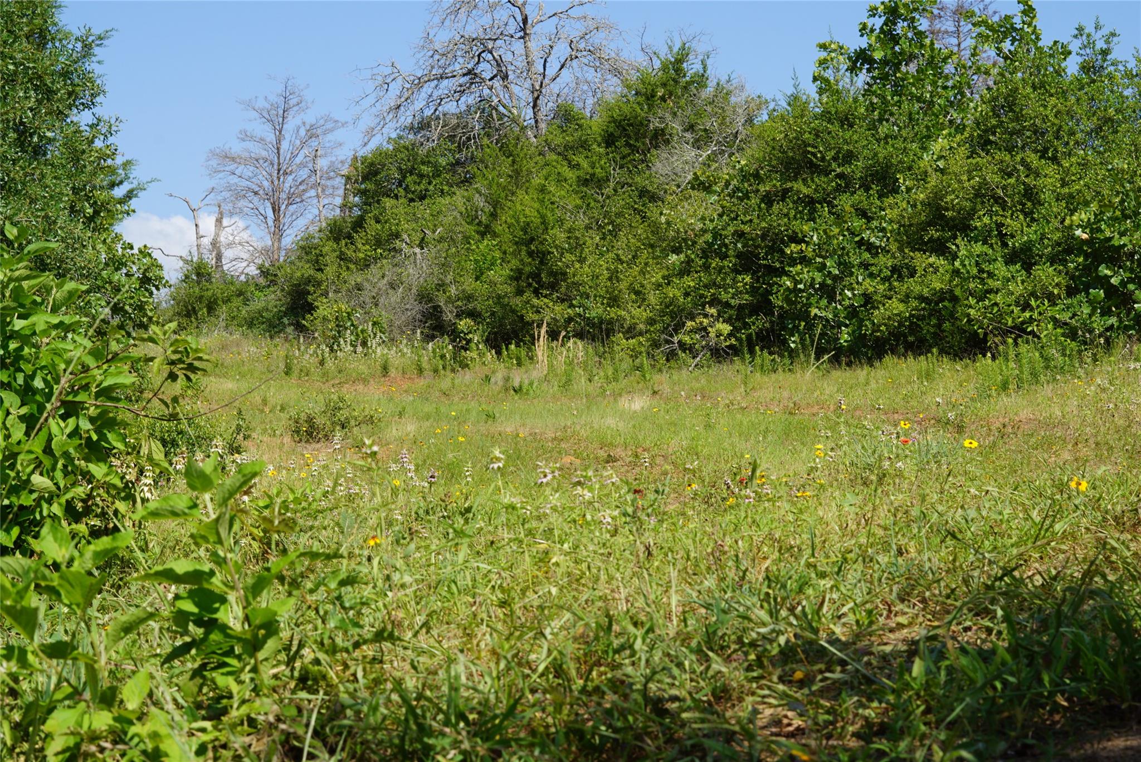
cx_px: 570
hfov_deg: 27.0
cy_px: 381
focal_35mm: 75
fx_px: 2378
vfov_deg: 18.2
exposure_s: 1/100
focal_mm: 50
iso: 100
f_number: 11
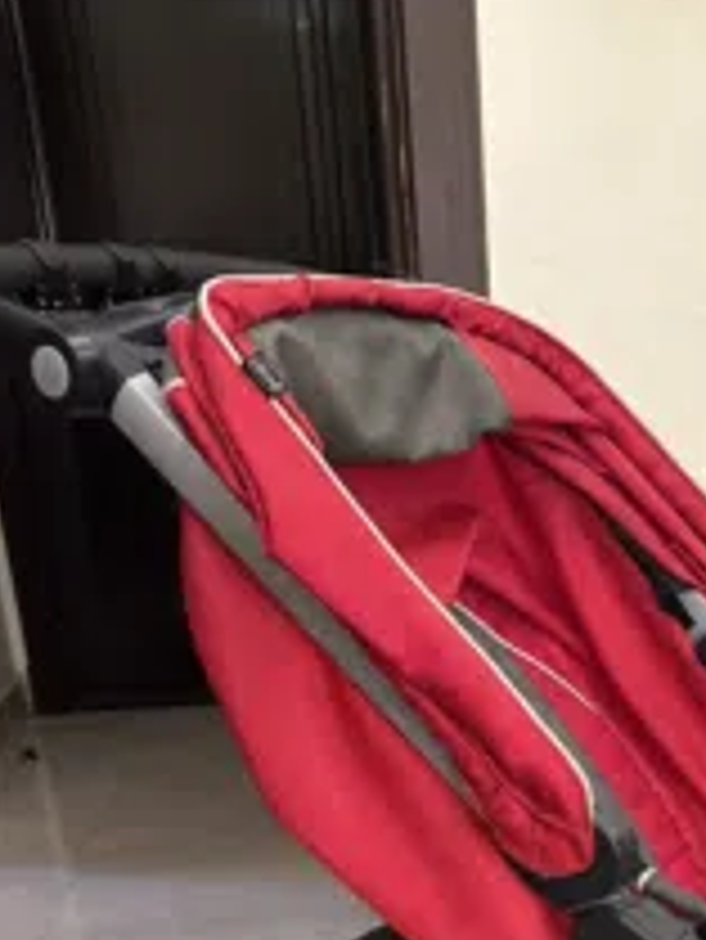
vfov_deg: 37.9
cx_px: 612
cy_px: 882
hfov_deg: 30.4
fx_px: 1250
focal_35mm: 46
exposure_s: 1/60
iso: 640
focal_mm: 6.86
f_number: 1.78
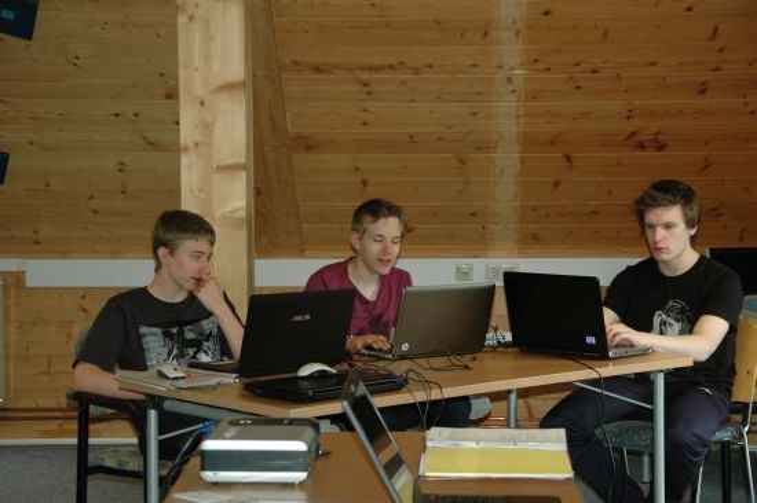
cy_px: 252
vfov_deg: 17.5
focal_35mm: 78
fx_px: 1639
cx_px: 378
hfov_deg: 26.0
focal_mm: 52
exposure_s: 1/60
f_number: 5
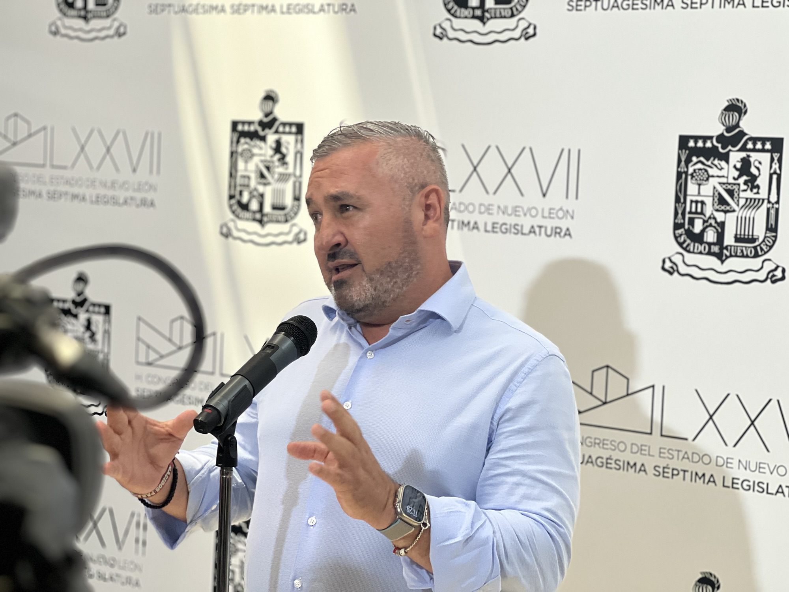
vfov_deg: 19.1
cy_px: 296
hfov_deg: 25.3
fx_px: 1755
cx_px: 394
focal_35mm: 77
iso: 125
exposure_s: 1/60
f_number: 2.8
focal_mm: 9
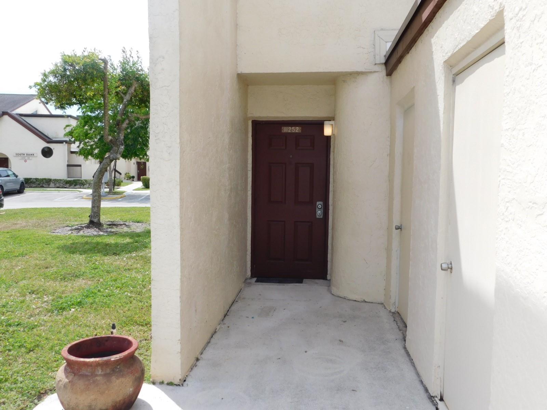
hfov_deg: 60.0
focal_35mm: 30
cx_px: 274
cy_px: 205
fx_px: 474
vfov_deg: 46.8
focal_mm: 5.3
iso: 125
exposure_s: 1/1000
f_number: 3.2
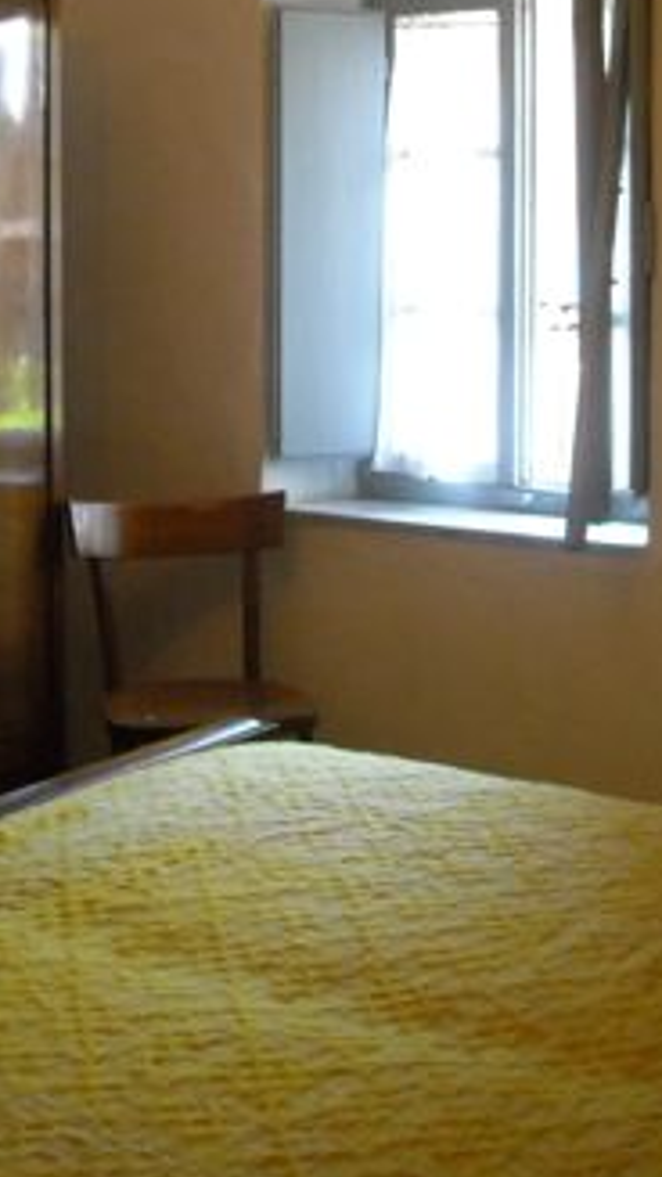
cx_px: 311
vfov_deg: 33.5
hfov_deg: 19.4
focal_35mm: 62
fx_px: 1934
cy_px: 382
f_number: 2.8
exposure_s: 1/52
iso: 400
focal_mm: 5.7
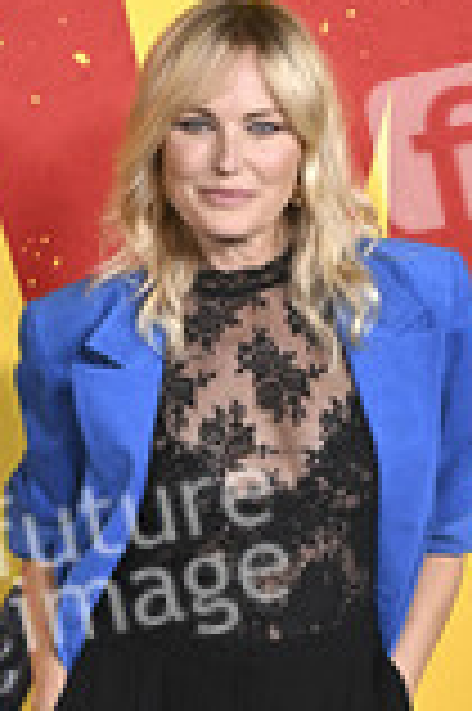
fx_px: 2247
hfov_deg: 12.0
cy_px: 801
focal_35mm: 114
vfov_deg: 17.3
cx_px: 189
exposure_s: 1/250
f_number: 5.6
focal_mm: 45
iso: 2000
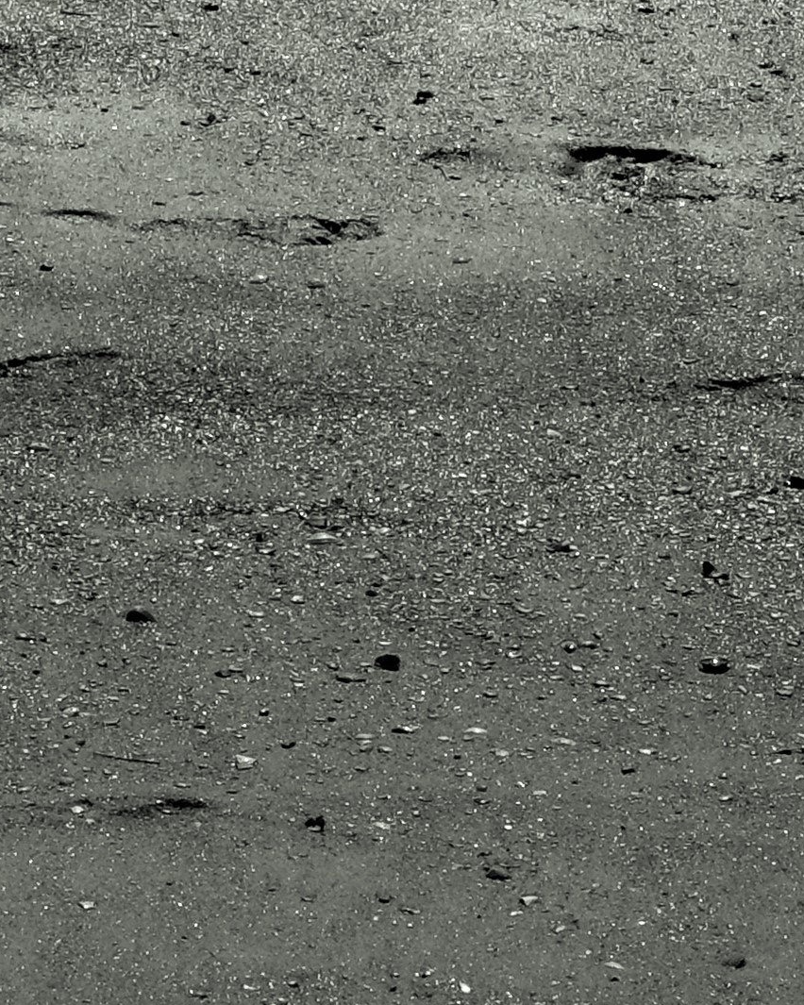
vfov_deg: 7.8
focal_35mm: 233
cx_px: 175
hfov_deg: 6.6
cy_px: -1181
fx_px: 6930
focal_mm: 35.8
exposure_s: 1/280
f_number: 16
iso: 200
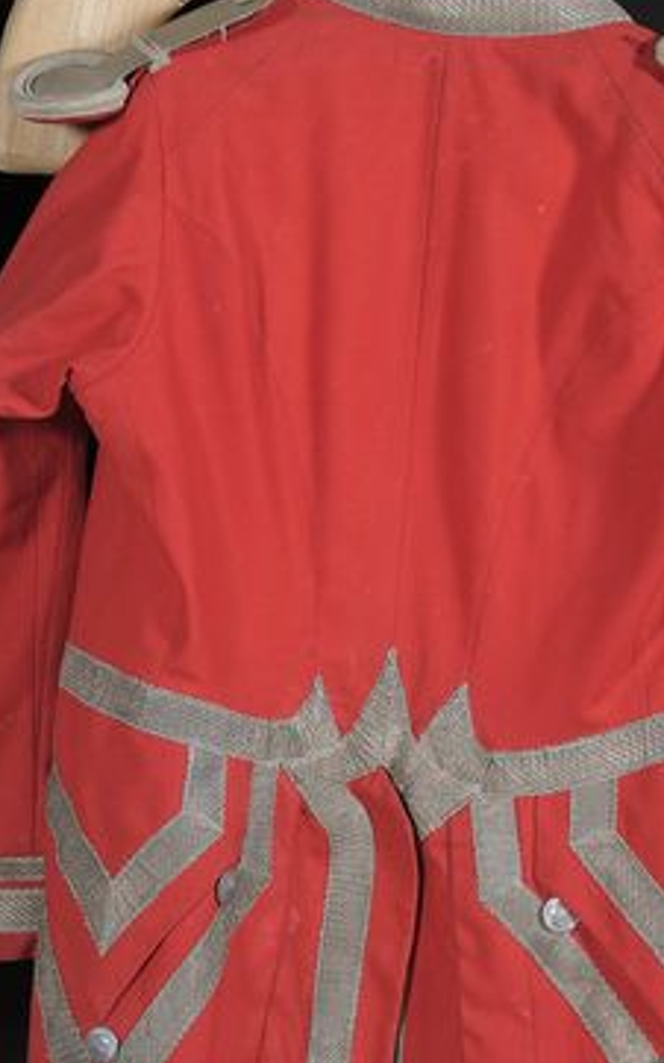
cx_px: 441
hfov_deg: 7.4
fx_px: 5129
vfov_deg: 11.8
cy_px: 728
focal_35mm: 177
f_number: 8
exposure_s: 1/100
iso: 200
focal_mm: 60
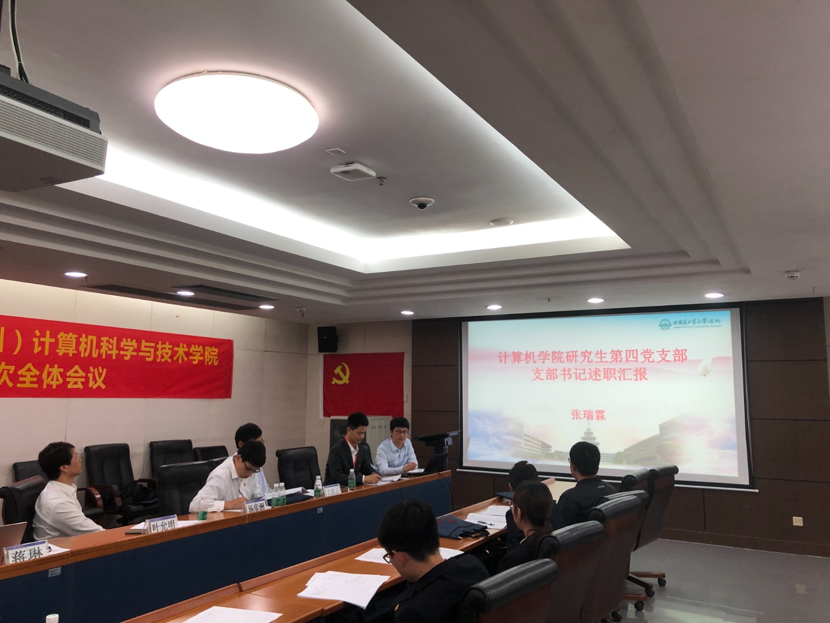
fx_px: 671
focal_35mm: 28
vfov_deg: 49.7
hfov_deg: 63.4
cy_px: 312
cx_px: 415
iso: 32
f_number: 1.8
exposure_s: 1/33
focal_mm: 4
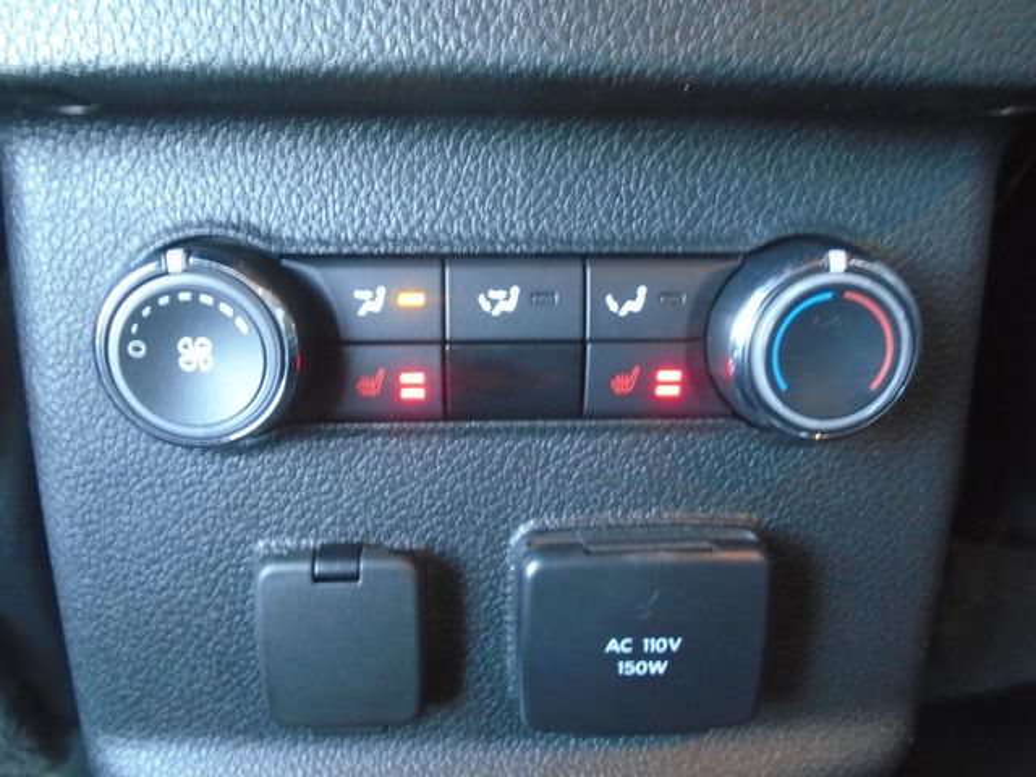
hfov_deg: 67.3
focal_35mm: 26
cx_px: 518
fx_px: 778
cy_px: 388
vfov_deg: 53.1
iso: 400
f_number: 3.2
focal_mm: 4.6
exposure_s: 1/6
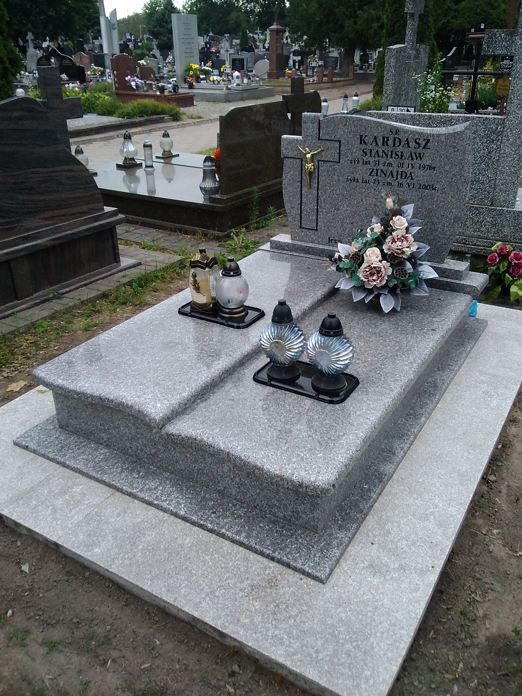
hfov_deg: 45.4
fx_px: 623
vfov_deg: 58.3
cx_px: 265
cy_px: 326
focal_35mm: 31
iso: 128
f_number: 2.4
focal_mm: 2.39
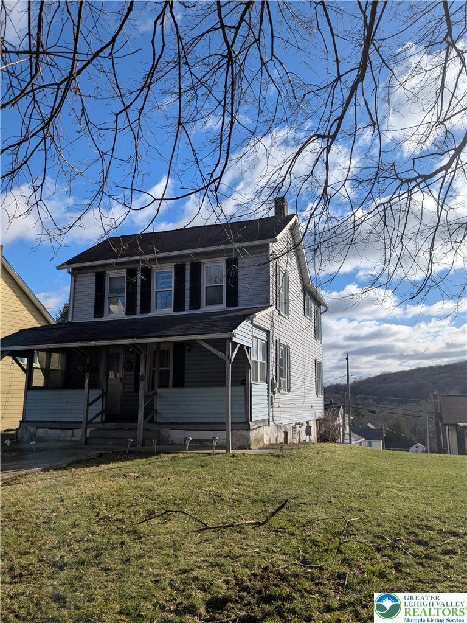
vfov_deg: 65.3
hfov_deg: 51.4
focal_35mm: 27
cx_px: 234
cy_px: 312
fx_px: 486
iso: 60
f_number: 1.73
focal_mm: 4.38
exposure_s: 1/5848
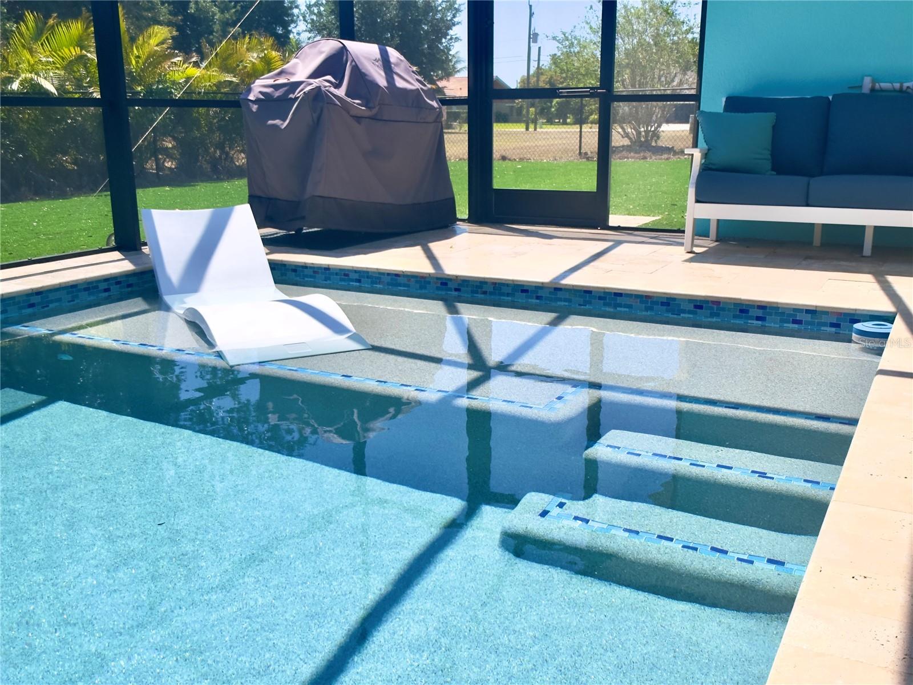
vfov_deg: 30.3
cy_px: 342
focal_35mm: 48
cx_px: 456
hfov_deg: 39.7
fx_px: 1266
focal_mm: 6.86
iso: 64
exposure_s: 1/2976
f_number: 1.78
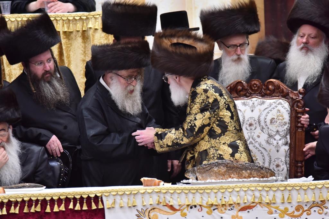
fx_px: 3839
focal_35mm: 420
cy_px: 110
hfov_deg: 4.9
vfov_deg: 3.3
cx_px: 164
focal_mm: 420
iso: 2000
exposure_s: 1/250
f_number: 6
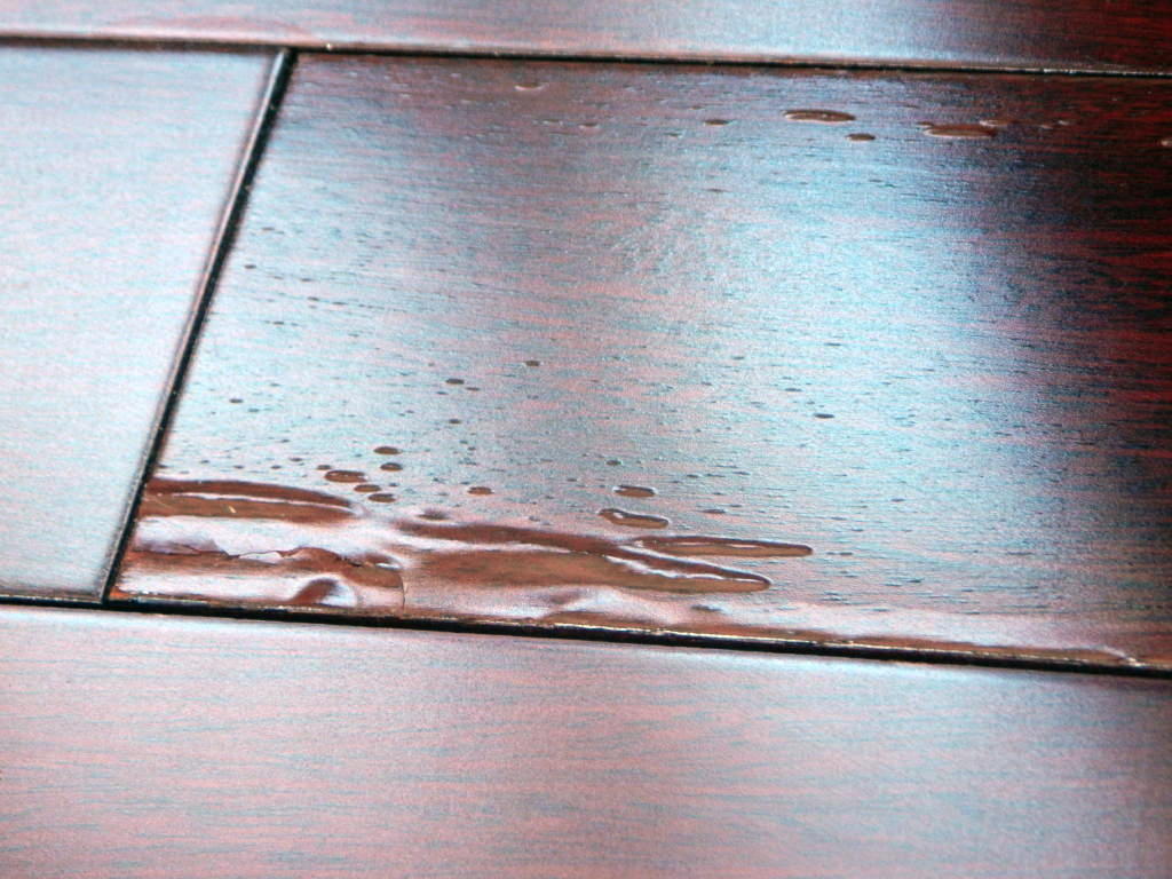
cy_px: 440
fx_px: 4368
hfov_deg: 15.3
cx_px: 586
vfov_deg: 11.5
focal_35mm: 129
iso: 400
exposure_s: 1/15
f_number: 4.7
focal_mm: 23.2
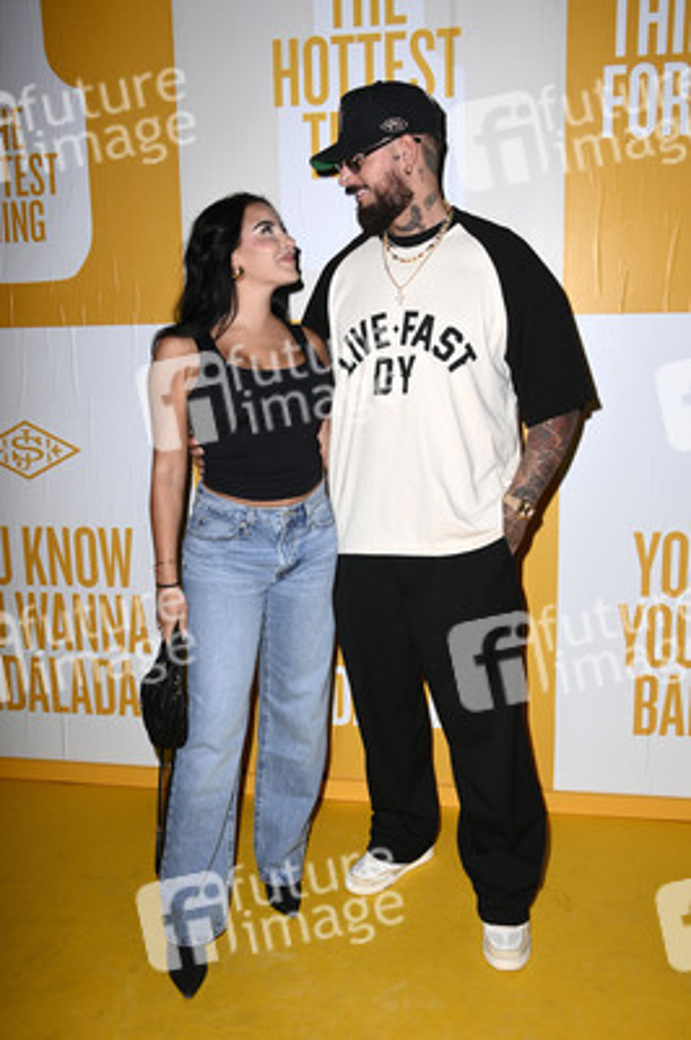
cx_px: 346
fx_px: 923
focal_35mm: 32
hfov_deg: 41.0
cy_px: 520
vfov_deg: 58.8
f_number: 5.6
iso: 1000
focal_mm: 32
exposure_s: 1/100
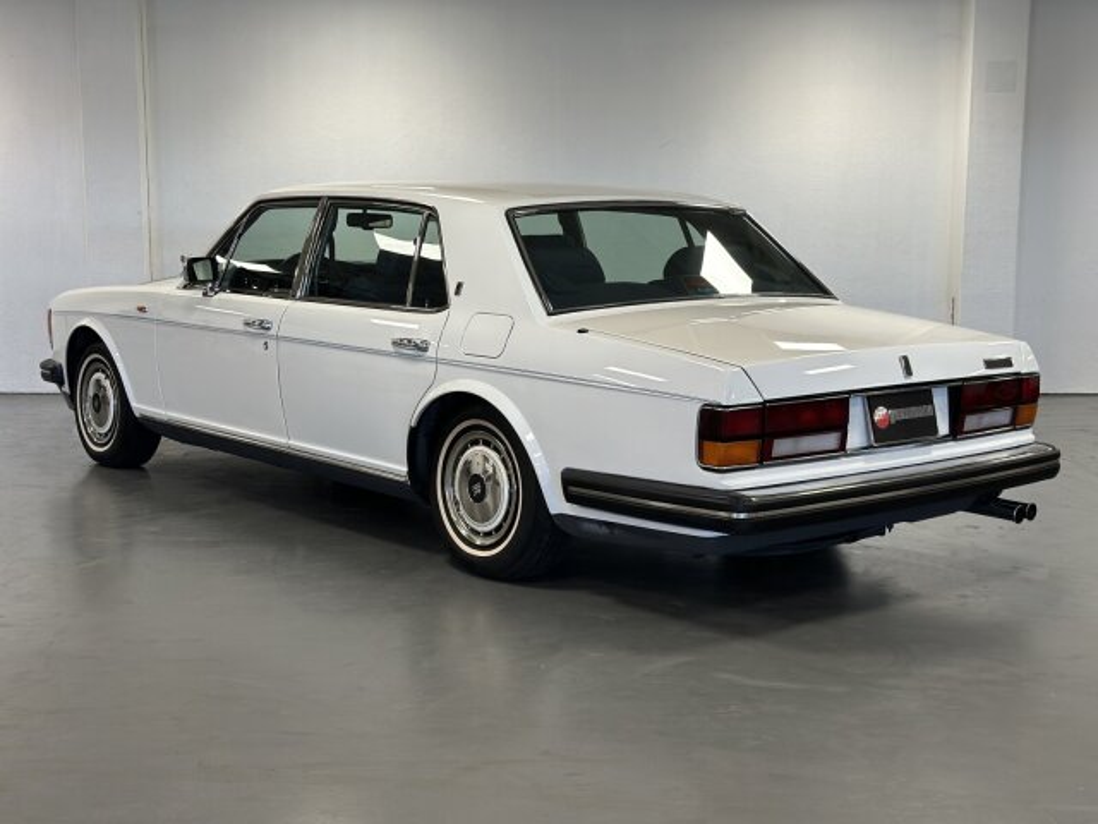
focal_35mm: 48
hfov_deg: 39.7
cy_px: 412
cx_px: 549
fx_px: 1523
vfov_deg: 30.3
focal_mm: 6.86
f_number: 1.78
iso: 125
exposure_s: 1/107
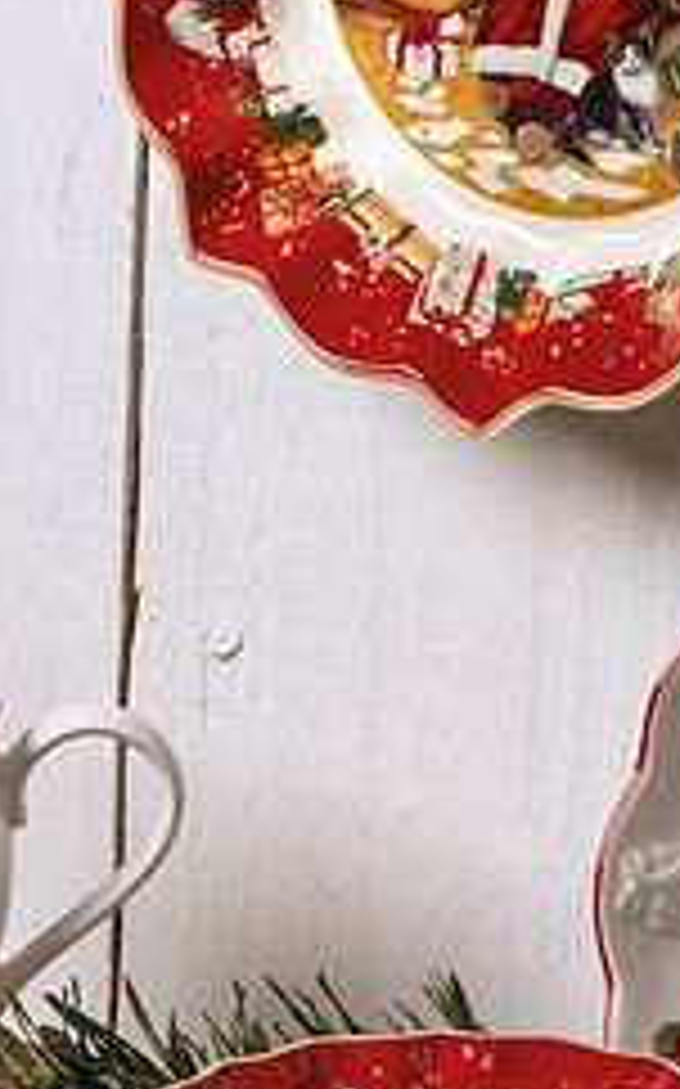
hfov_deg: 4.2
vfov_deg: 6.8
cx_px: 392
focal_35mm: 310
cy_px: 772
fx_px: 9203
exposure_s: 1.3
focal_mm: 85
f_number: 16
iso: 100
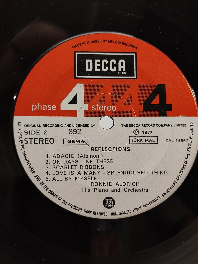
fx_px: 358
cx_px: 99
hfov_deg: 30.9
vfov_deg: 40.4
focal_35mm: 47
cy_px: 132
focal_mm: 6.72
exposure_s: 1/60
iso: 371
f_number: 1.69
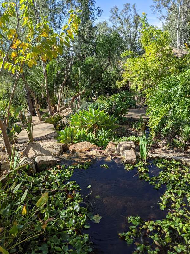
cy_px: 127
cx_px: 95
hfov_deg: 51.4
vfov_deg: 65.3
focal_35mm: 27
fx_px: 198
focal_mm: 4.44
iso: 57
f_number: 1.8
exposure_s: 1/1805
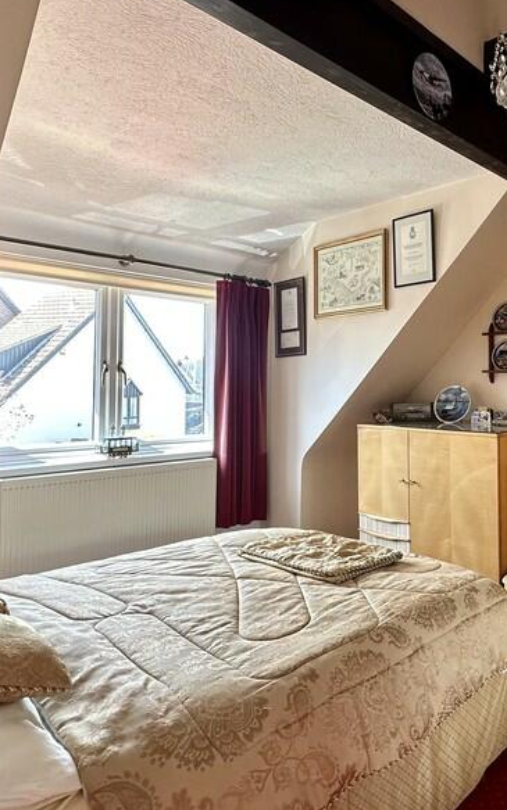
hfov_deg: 44.3
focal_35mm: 26
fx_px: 575
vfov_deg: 70.3
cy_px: 380
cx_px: 433
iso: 125
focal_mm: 2.22
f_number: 2.2
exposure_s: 1/99
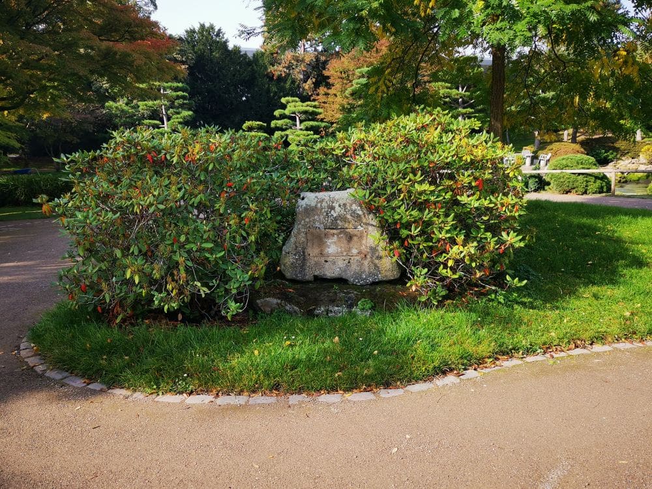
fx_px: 565
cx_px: 326
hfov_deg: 60.0
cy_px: 244
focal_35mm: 30
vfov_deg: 46.8
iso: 50
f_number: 1.8
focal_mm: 4.75
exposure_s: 1/979
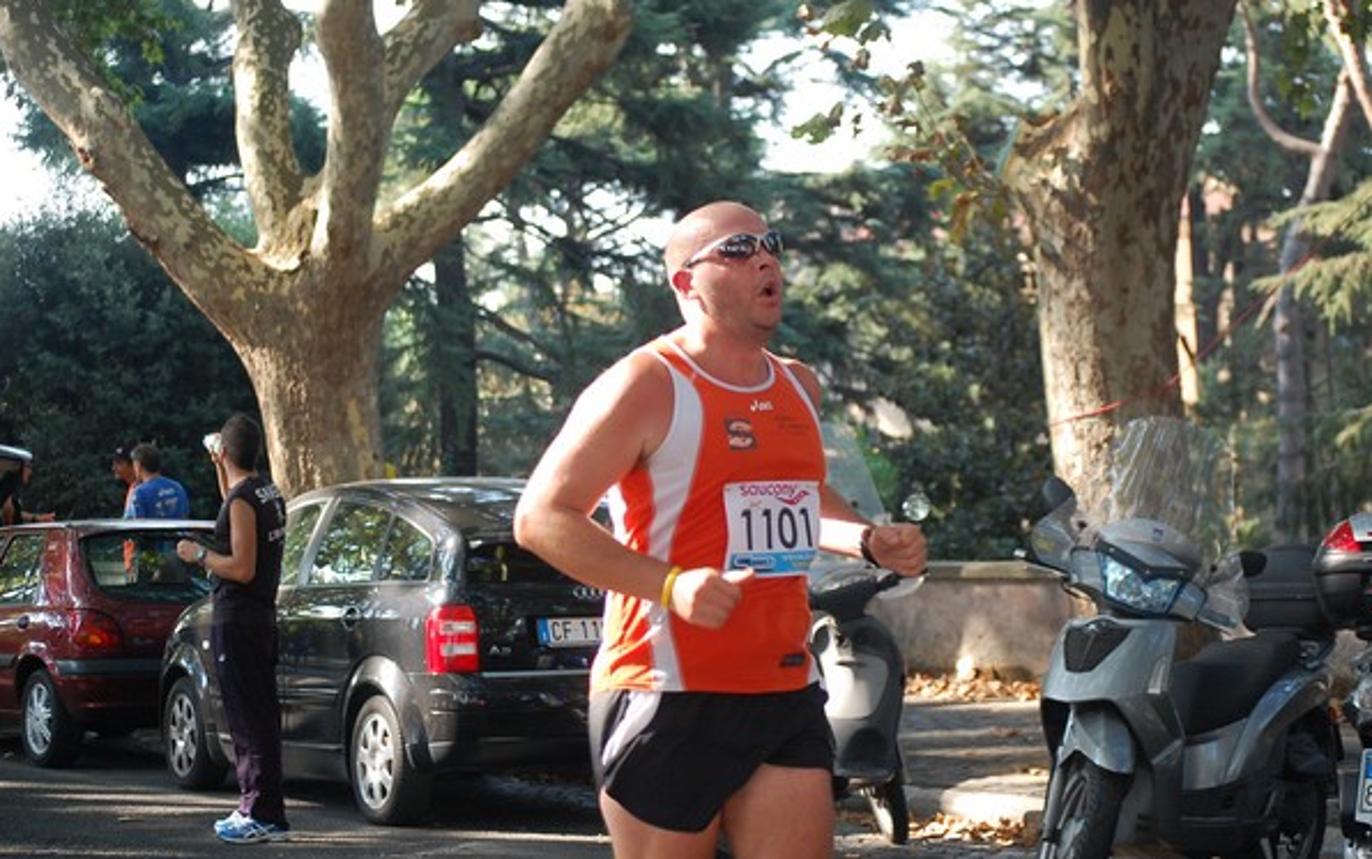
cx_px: 686
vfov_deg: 15.5
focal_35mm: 85
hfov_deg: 24.5
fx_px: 3161
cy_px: 412
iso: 800
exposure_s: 1/400
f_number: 4
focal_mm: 55
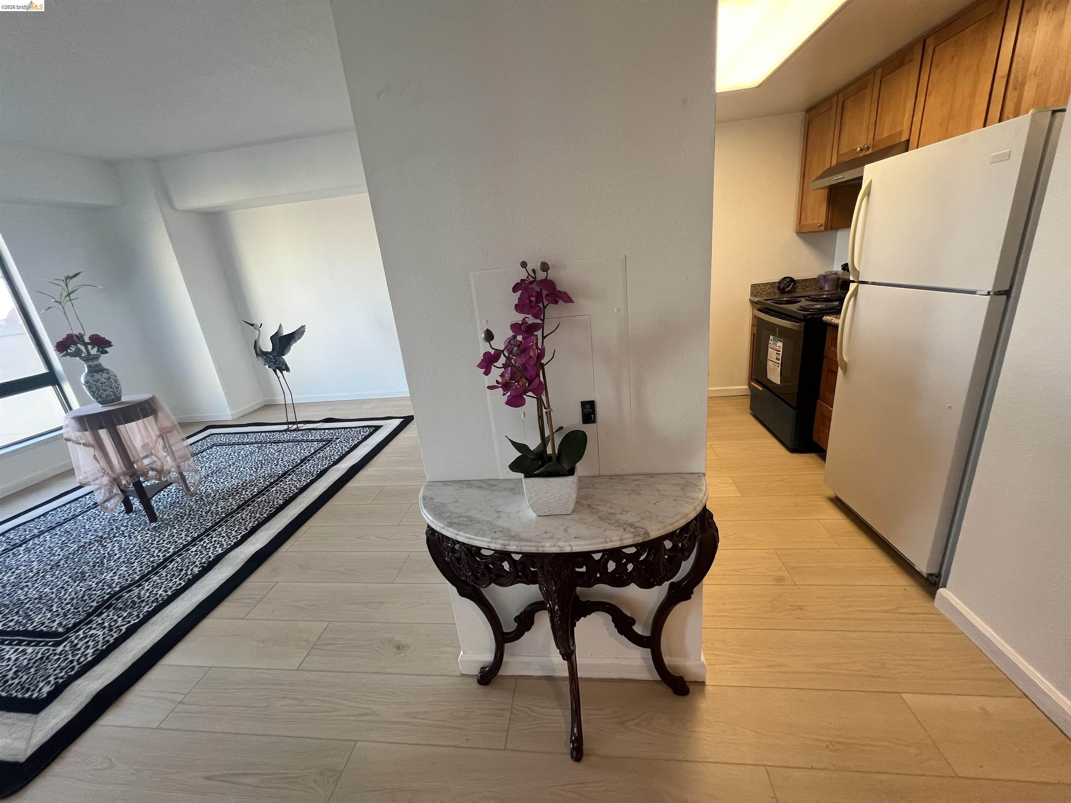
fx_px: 402
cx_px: 536
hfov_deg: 106.2
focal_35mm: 13
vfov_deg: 89.9
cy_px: 402
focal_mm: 1.57
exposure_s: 1/120
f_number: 1.8
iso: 160
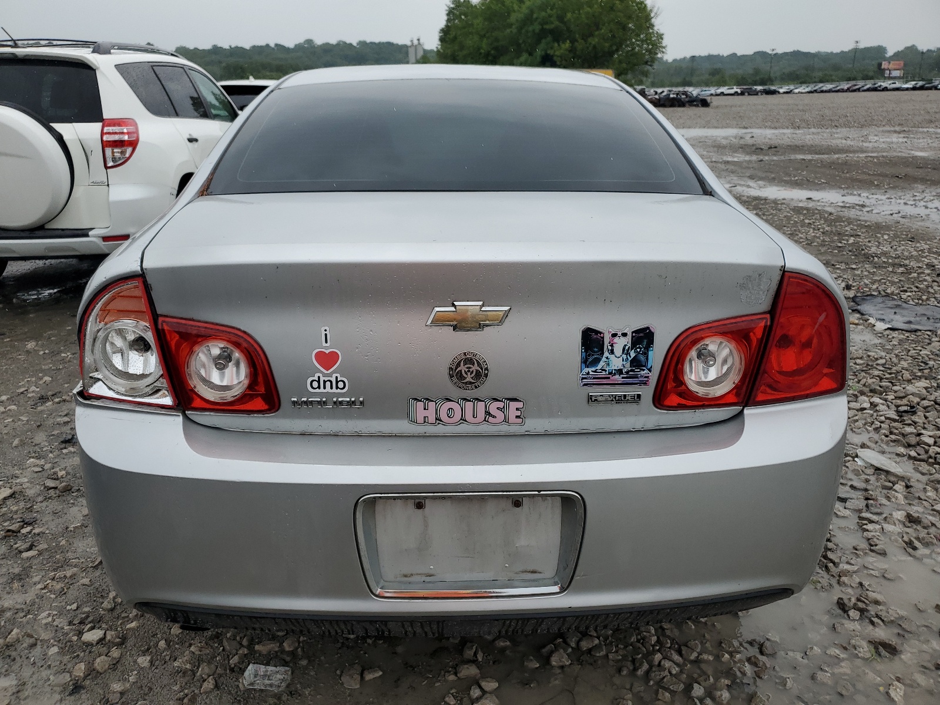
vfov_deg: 53.1
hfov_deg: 67.3
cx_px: 470
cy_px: 352
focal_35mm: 26
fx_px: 706
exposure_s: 1/1667
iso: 50
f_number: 1.5
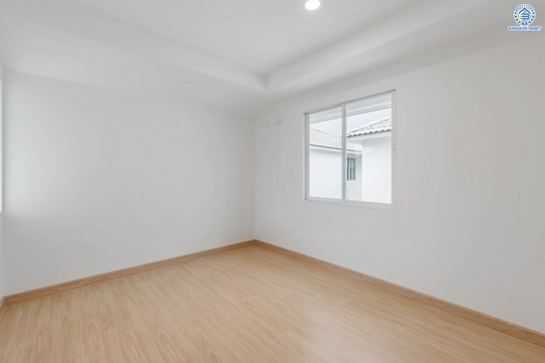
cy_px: 182
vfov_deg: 73.7
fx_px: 242
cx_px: 272
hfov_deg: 96.8
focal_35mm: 16
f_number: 5.6
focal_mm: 16
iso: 100
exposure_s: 1/200
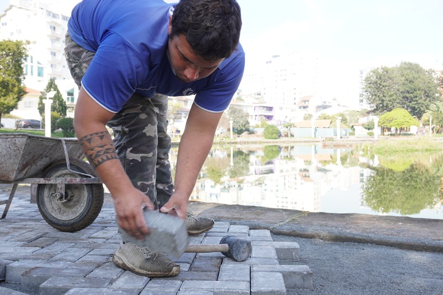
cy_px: 148
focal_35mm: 38
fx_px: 461
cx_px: 222
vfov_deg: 35.5
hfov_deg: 51.3
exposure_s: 1/100
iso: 200
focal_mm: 25
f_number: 8
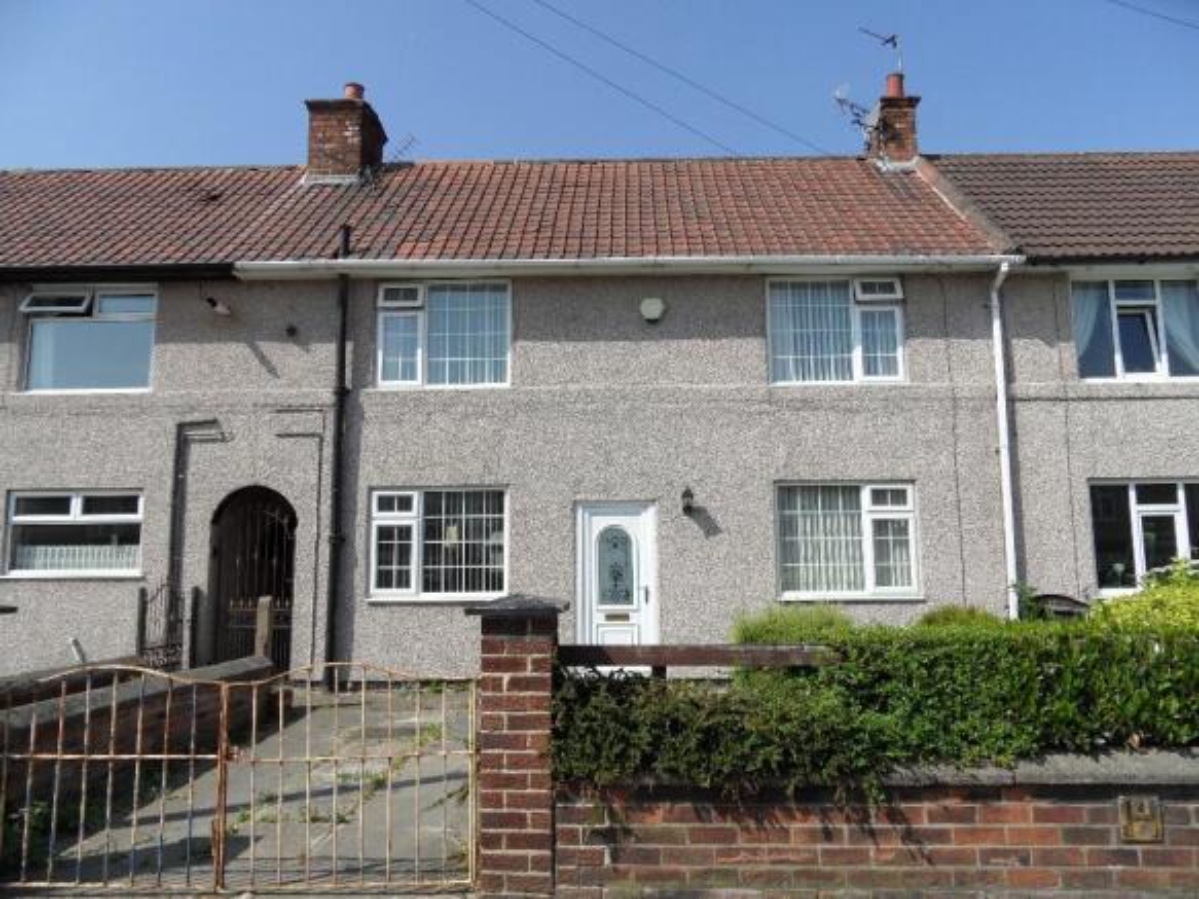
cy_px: 450
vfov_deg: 56.8
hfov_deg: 71.6
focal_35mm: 24
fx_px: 831
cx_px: 600
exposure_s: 1/1000
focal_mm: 3.9
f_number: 3.2
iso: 80
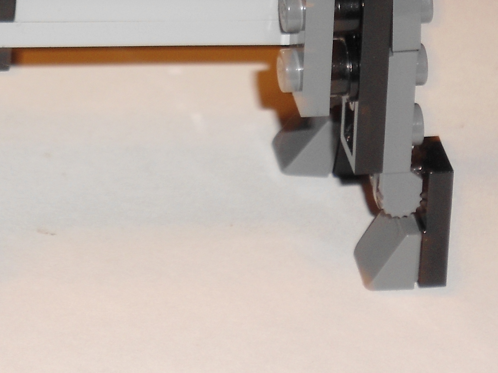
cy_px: -83
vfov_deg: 5.7
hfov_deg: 7.6
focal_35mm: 261
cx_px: 50
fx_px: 3755
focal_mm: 18.8
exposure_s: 1/8
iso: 80
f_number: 5.9
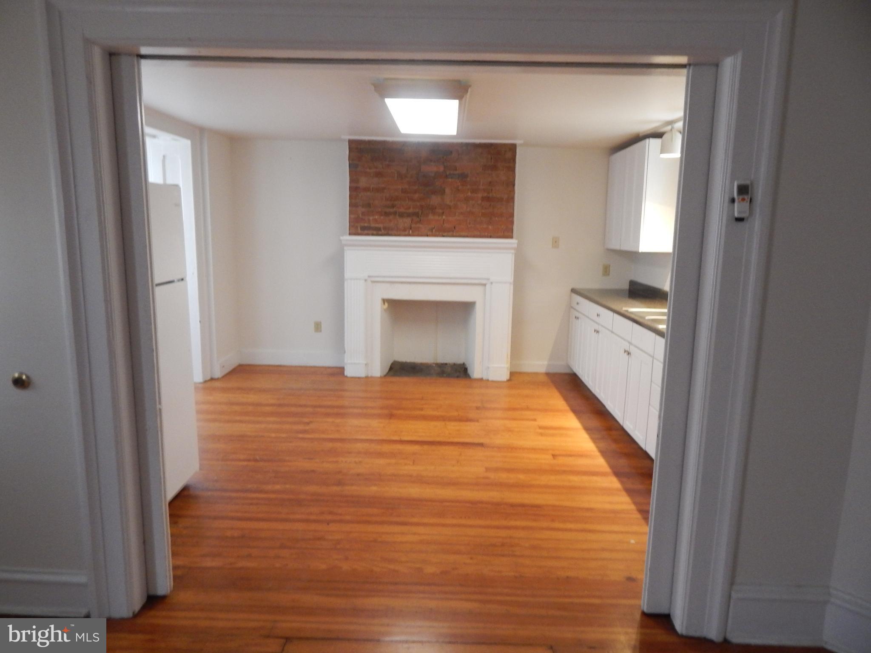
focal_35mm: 22
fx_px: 554
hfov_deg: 76.4
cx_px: 436
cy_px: 326
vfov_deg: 61.1
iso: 360
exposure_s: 1/30
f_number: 3
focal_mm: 4
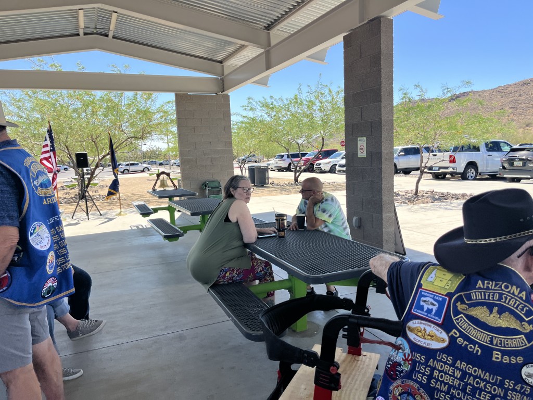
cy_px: 200
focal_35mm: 26
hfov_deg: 67.3
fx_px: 400
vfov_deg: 53.1
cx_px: 266
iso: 50
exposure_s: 1/1372
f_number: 1.6
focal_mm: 5.1
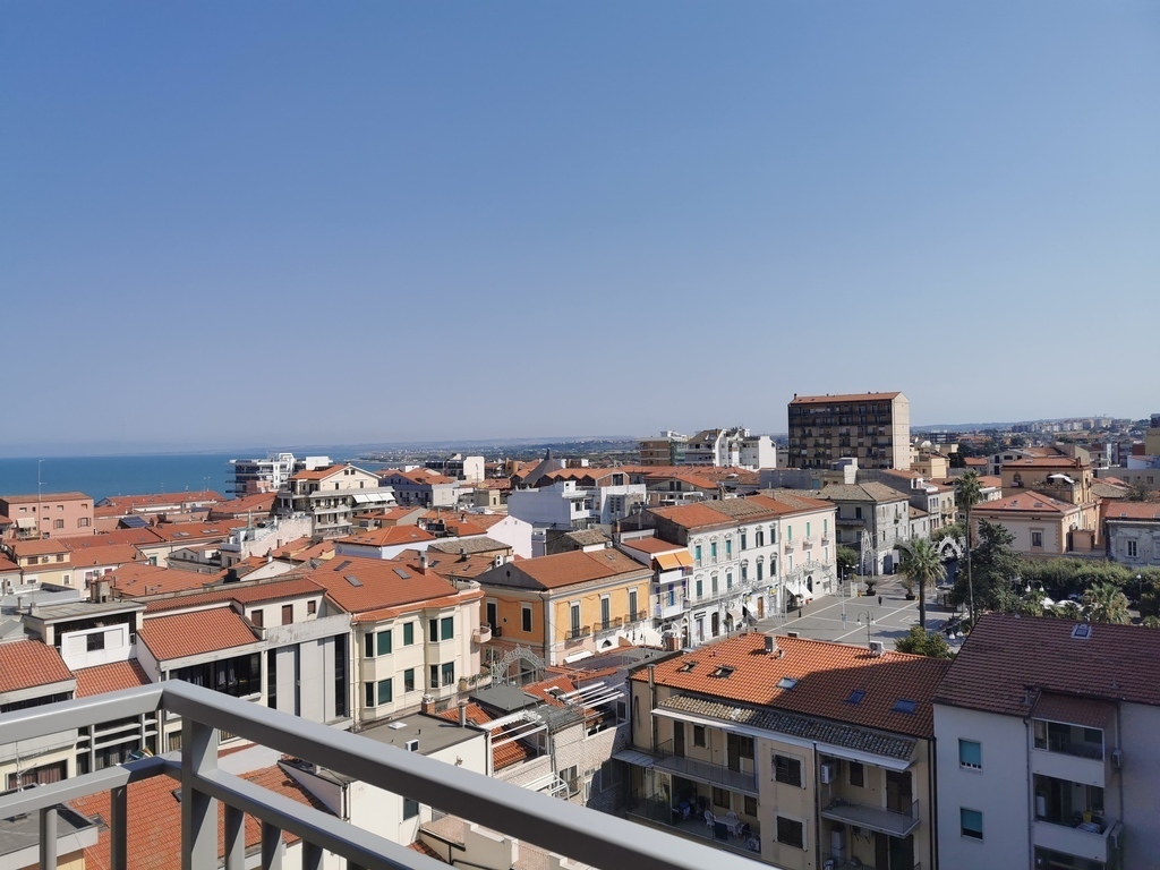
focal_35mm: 27
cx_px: 580
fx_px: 905
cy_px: 435
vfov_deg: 51.4
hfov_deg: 65.3
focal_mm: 5.56
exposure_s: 1/6667
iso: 50
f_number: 1.6
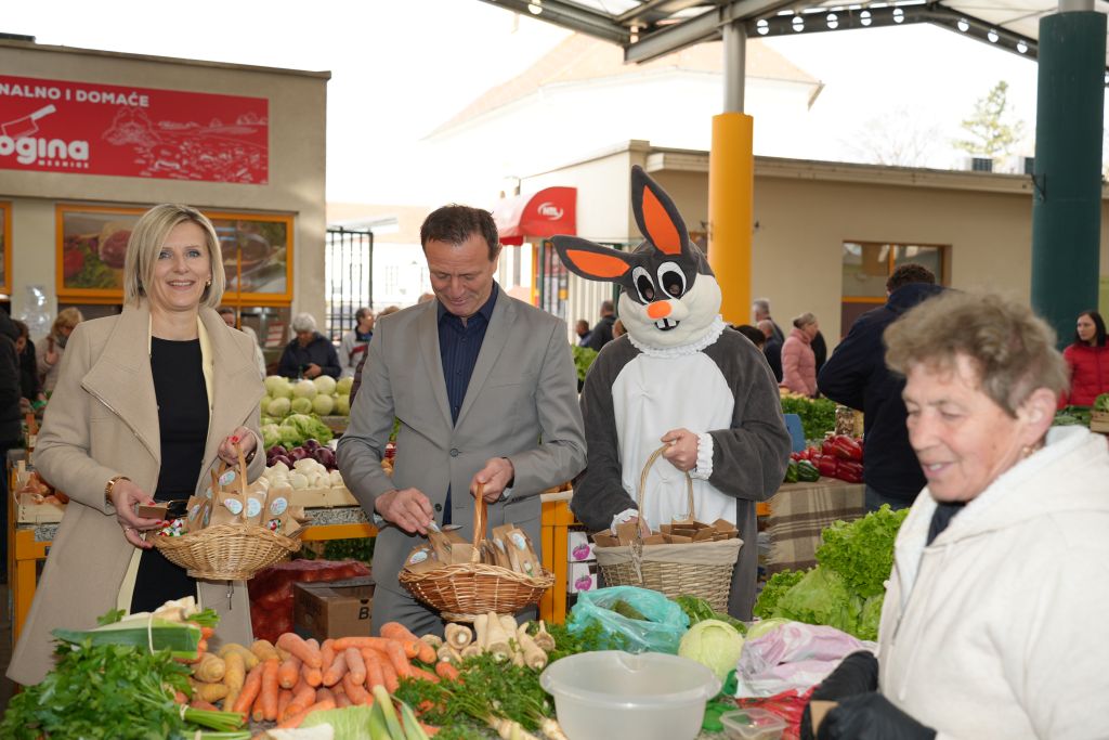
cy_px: 370
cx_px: 554
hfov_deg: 49.5
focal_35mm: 39
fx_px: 1202
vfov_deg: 34.2
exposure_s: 1/160
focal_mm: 39
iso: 125
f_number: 4
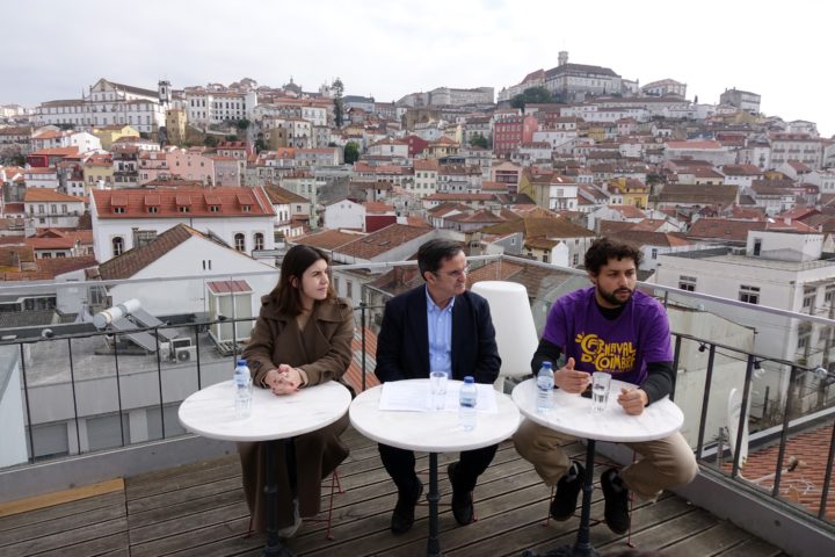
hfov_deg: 73.7
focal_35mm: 24
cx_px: 418
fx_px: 557
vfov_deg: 53.1
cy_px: 278
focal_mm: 8.8
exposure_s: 1/500
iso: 100
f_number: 4
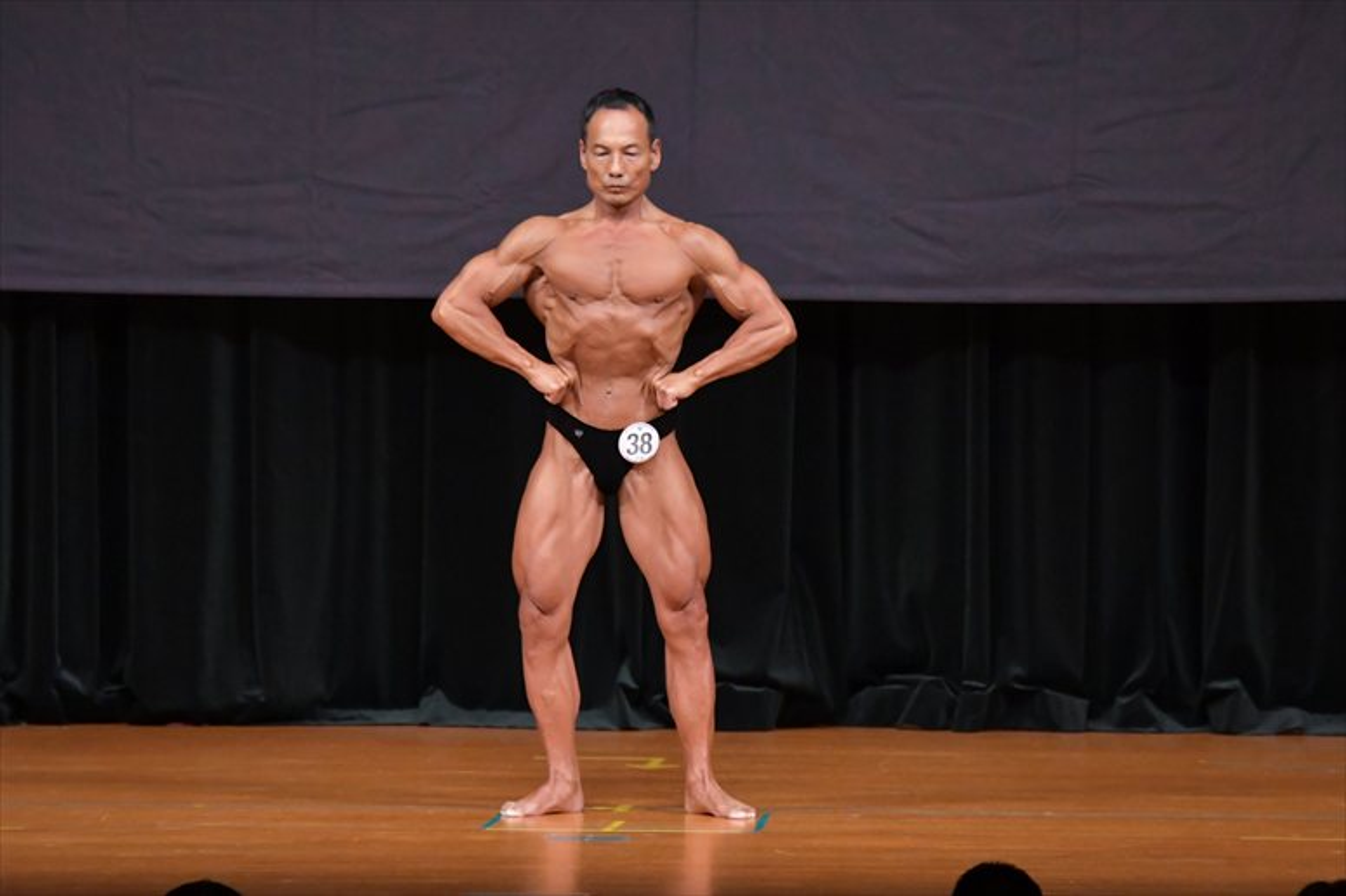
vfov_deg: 5.1
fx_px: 10090
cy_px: 448
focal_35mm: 270
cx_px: 673
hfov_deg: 7.6
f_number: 5.6
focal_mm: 180
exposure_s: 1/400
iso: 5000
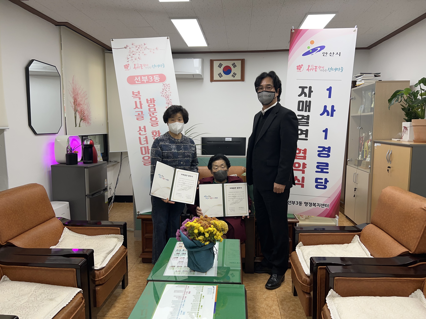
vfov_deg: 53.1
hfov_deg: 67.3
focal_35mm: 26
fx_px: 320
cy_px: 160
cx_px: 213
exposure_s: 1/120
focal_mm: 5.7
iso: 50
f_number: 1.5
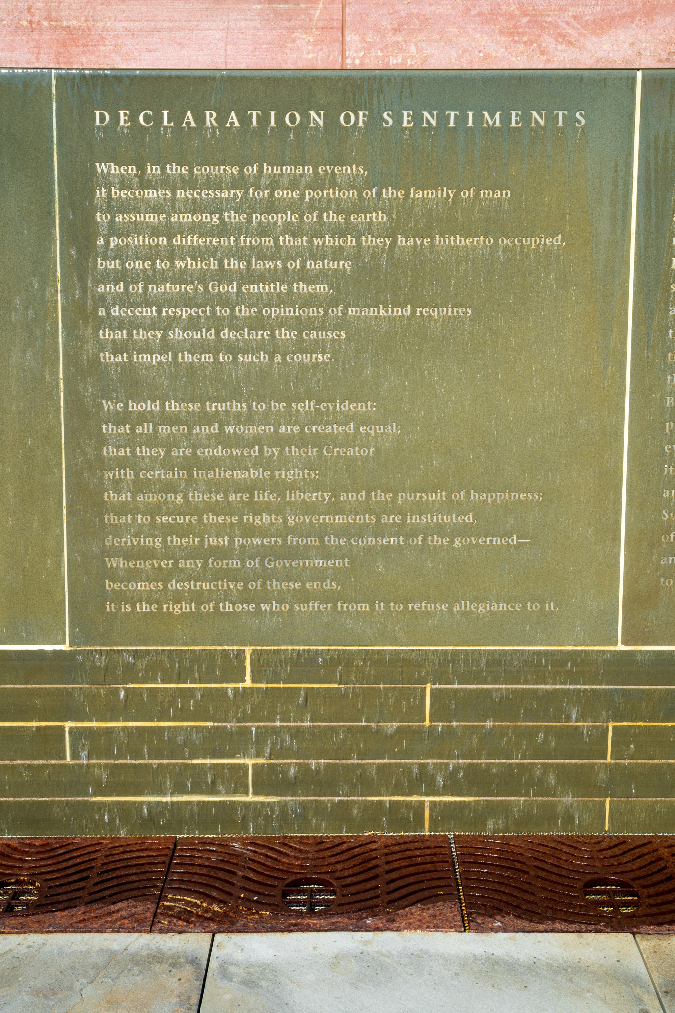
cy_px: 506
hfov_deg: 34.2
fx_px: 1097
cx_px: 338
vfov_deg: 49.6
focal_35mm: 39
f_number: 16
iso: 100
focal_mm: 39
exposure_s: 1/60
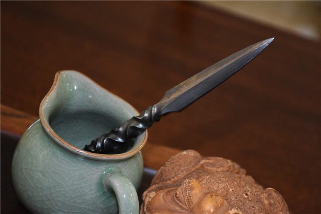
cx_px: 160
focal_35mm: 99
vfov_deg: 13.8
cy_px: 107
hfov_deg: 20.6
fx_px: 883
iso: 2000
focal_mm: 66
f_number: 5
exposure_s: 1/60
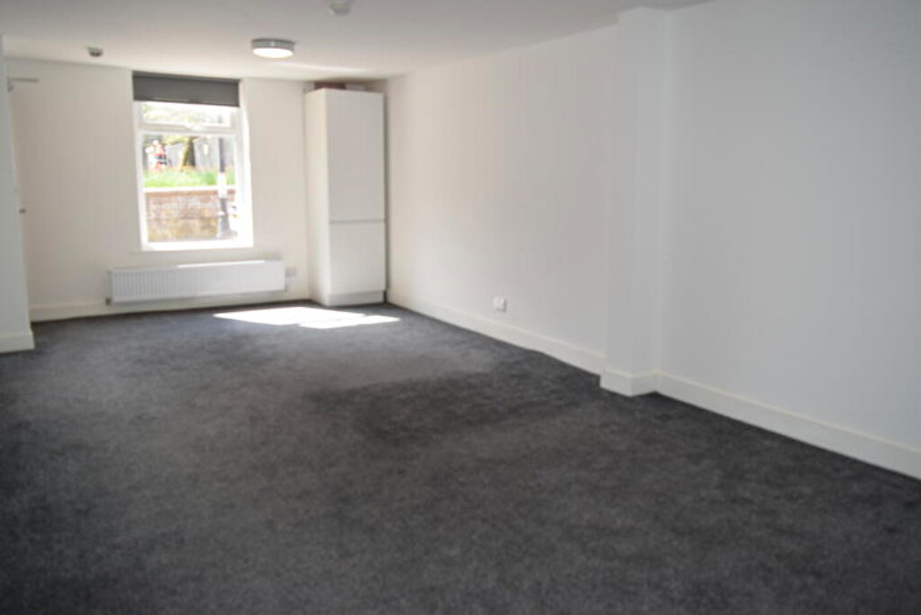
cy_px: 308
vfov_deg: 47.9
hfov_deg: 67.4
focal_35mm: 27
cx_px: 460
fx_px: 691
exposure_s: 1/125
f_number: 5.6
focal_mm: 18
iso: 200
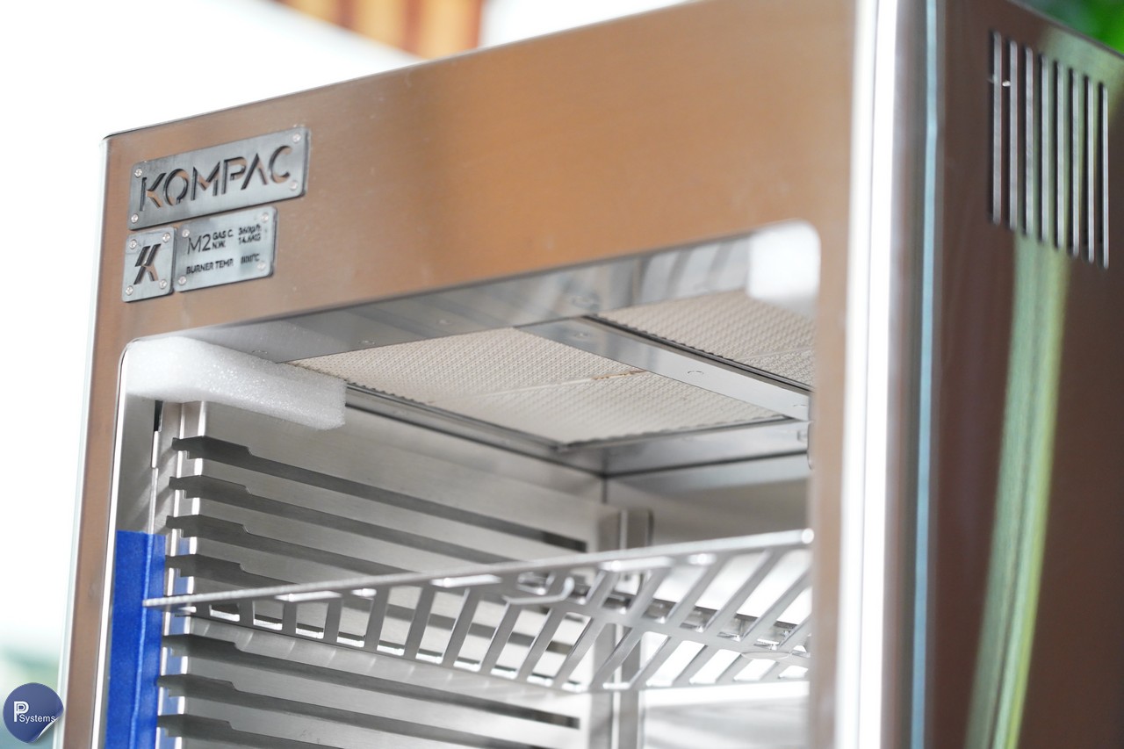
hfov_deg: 19.5
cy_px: 374
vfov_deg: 13.0
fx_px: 3278
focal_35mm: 105
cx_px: 562
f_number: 4
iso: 3200
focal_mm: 105
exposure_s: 1/125
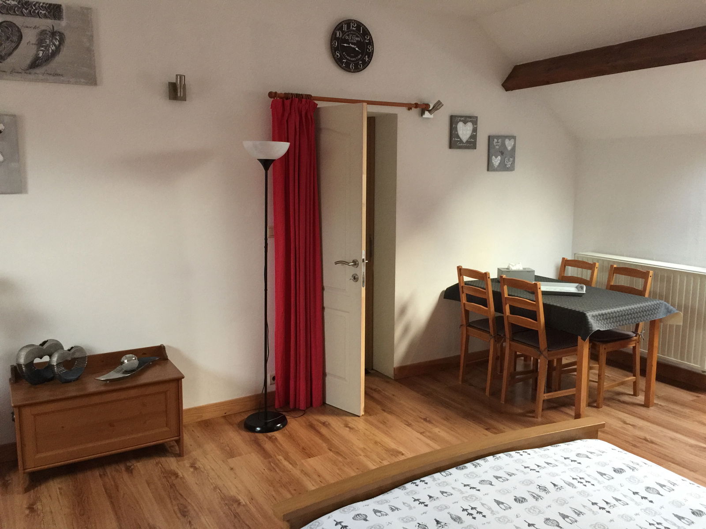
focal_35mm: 29
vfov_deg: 48.2
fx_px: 591
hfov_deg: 61.7
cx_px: 353
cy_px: 264
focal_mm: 4.15
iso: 100
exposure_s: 1/10
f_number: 2.2
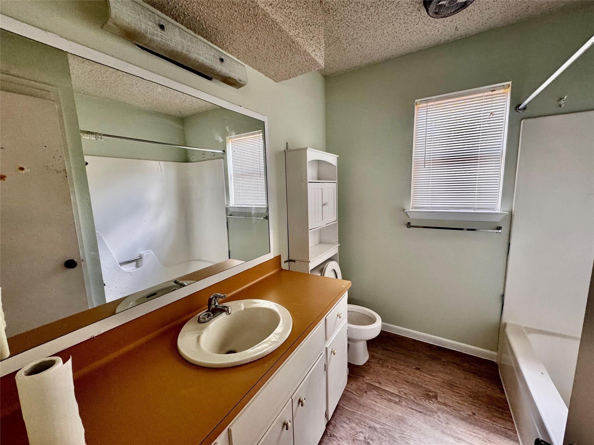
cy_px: 222
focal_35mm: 14
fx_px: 240
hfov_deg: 102.1
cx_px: 297
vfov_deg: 85.7
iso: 200
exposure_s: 1/60
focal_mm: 2.22
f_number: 2.2
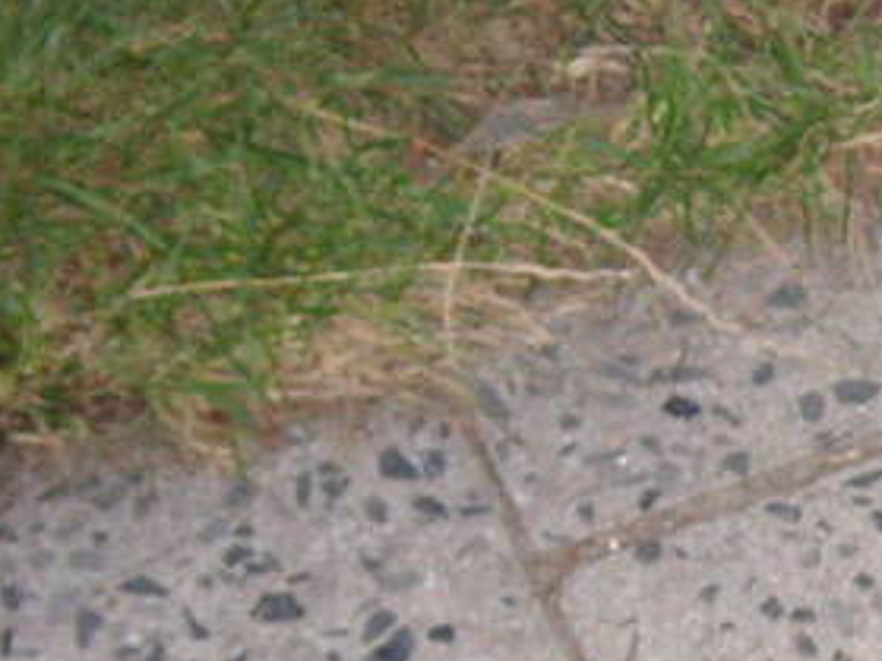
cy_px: 636
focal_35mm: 152
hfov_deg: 12.7
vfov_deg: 9.7
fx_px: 3871
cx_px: 1056
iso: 160
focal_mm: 8.9
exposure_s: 1/45
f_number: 3.6
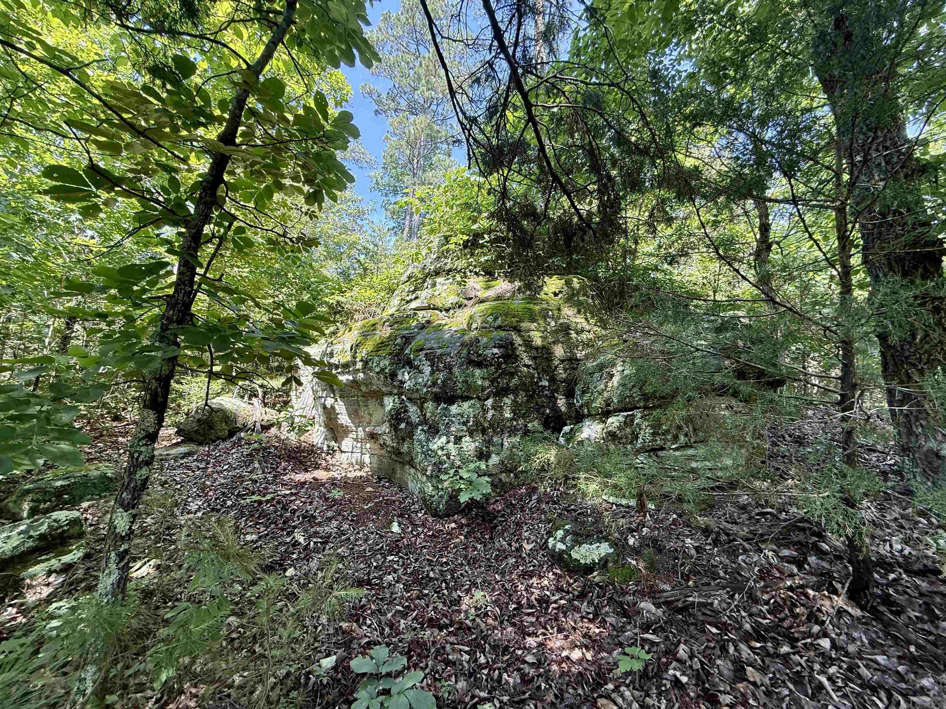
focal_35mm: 14
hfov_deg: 102.1
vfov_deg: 85.7
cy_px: 354
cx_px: 473
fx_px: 383
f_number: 2.2
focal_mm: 2.22
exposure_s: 1/101
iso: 64
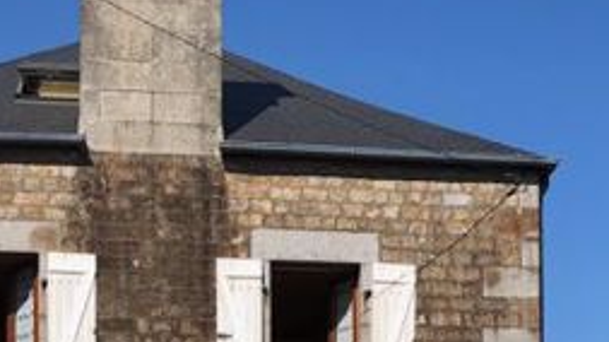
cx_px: 326
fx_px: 1372
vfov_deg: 12.9
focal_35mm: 85
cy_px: 605
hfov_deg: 25.0
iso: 20
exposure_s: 1/2183
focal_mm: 3.99
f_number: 1.8
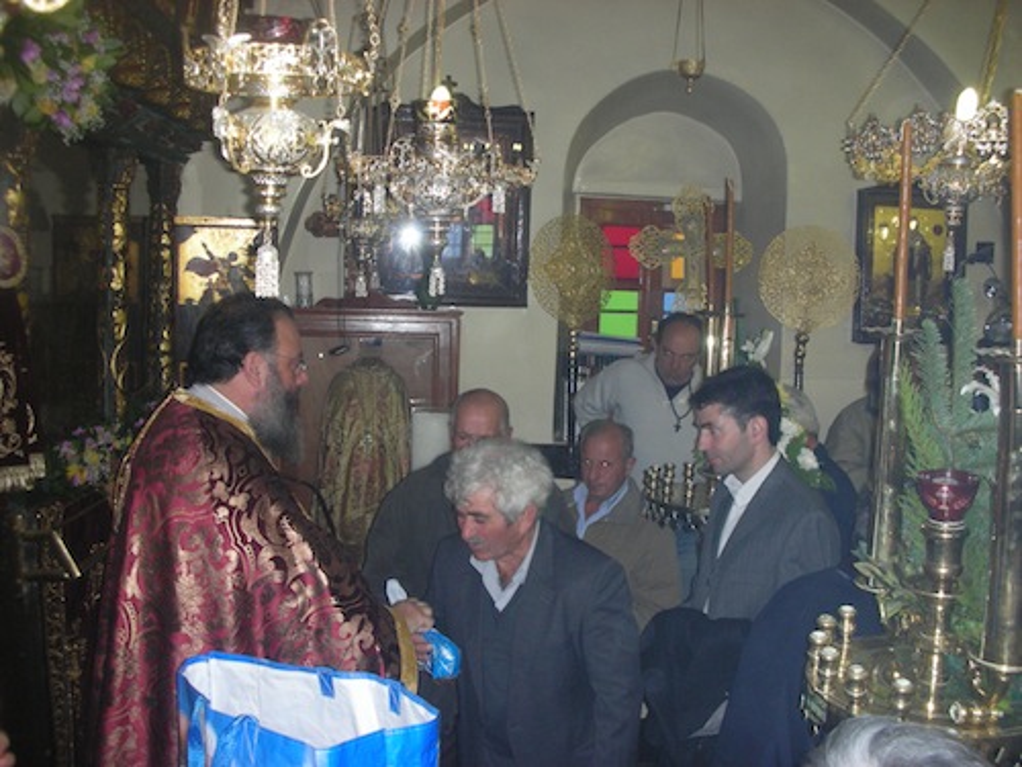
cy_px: 384
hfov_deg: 52.6
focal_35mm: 35
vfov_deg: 40.7
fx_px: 1033
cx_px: 511
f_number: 3
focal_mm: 5.8
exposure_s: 1/60.1
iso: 164
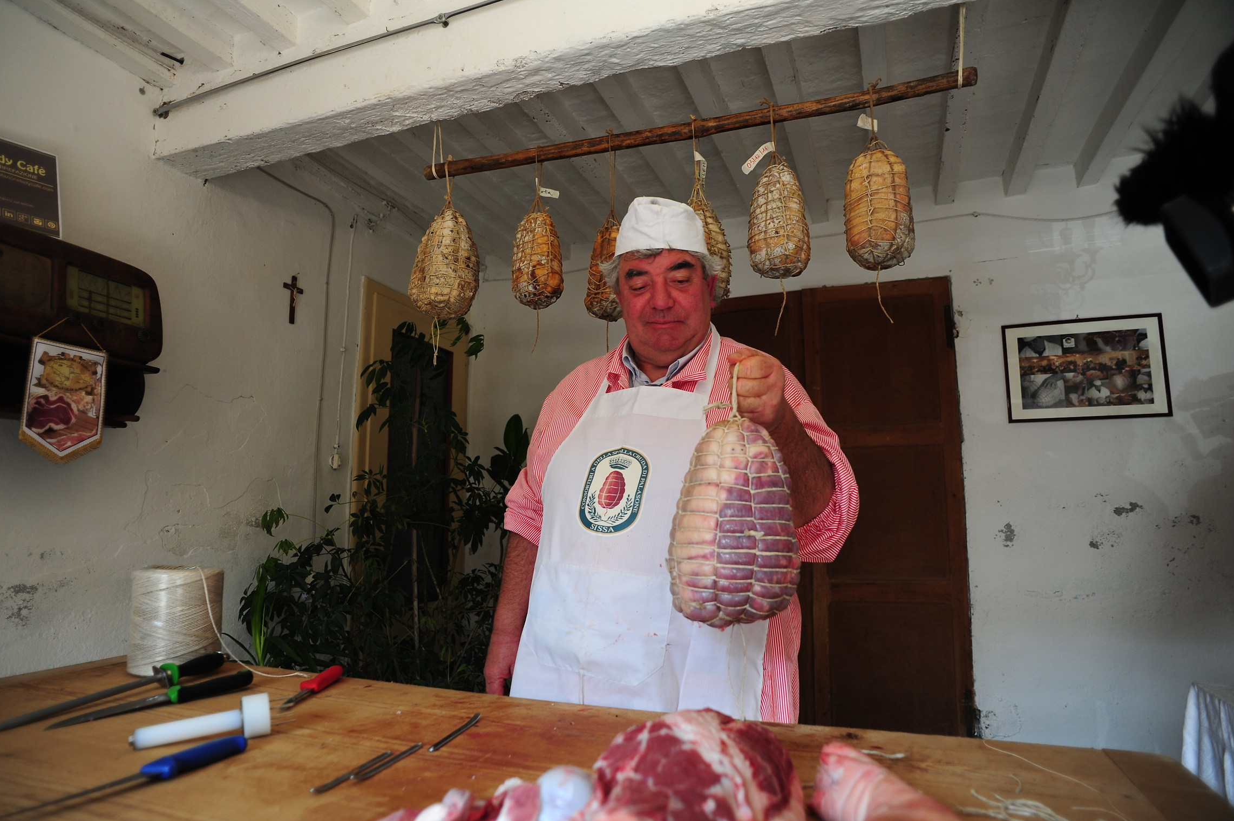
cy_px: 412
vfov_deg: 59.4
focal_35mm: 21
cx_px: 592
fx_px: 719
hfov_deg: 81.2
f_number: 4
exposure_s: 1/60
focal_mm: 20
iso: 200
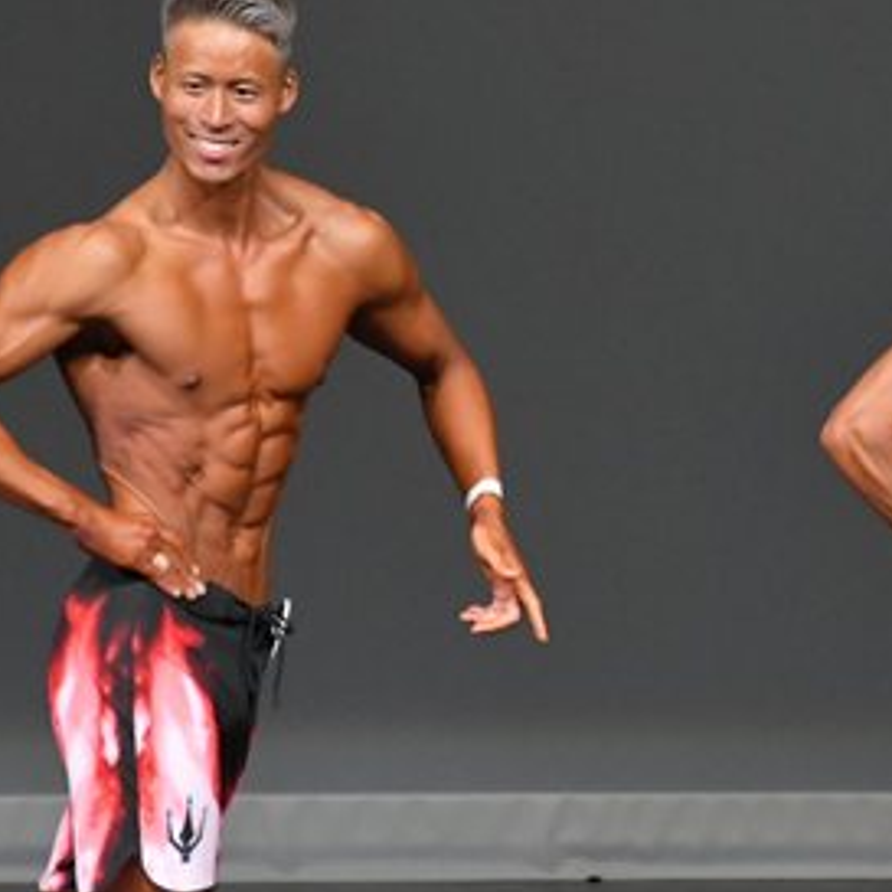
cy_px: 784
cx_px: 1240
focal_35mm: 724
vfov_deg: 2.4
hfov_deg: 2.4
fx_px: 21107
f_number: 5.6
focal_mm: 200
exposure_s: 1/400
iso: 4000
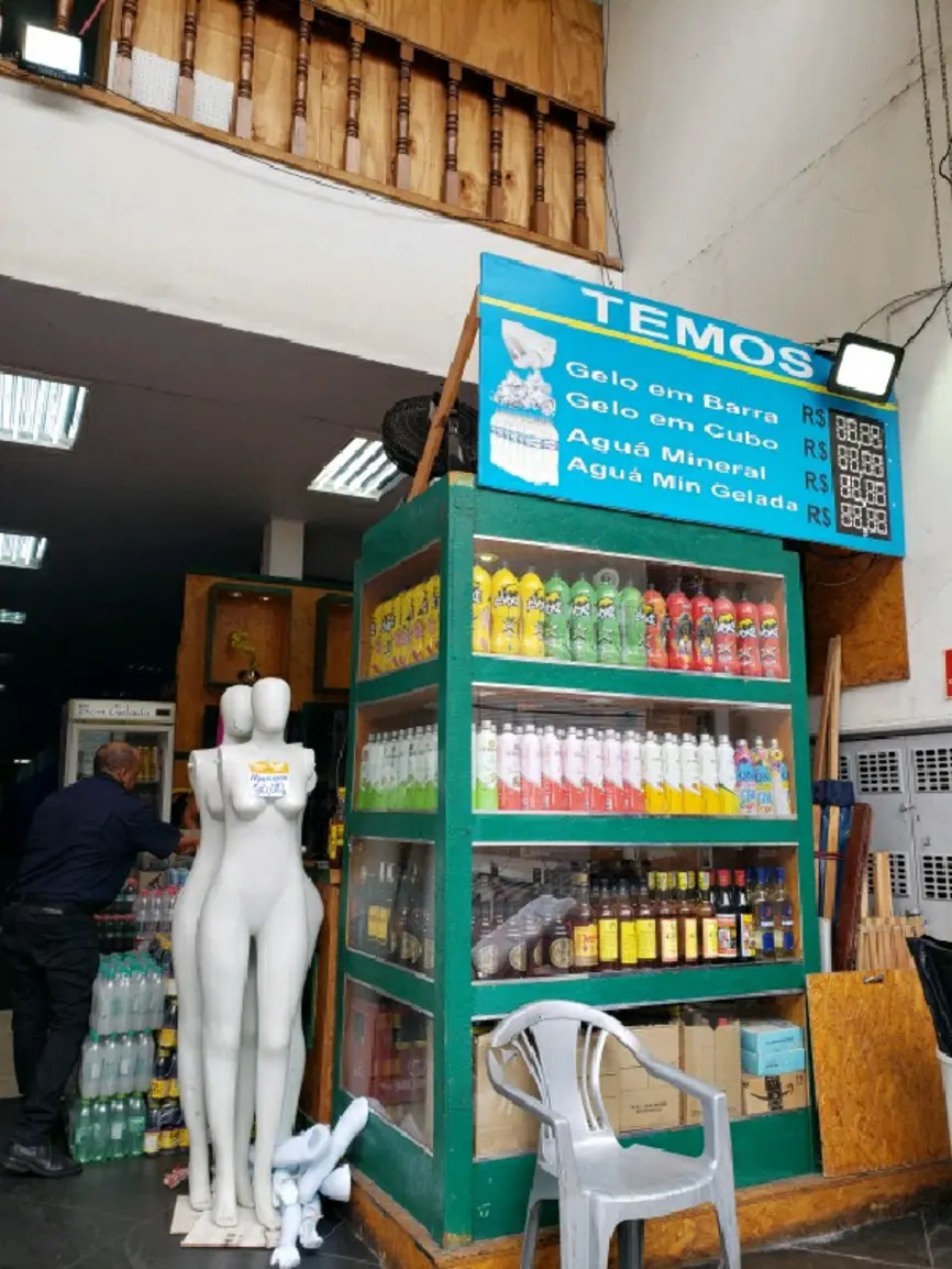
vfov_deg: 67.3
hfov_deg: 53.1
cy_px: 634
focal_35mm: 26
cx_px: 476
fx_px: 953
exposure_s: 1/156
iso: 50
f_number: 2.4
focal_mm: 4.3
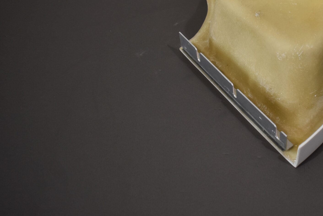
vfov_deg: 26.6
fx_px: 440
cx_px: 271
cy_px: 23
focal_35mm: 49
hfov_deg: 38.4
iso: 400
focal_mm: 18
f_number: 4.5
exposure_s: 1/250
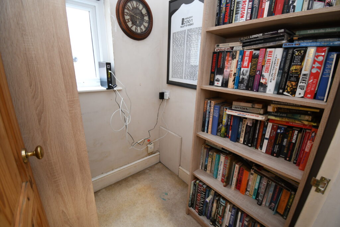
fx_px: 142
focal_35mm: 15
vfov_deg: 77.3
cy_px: 114
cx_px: 170
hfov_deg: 100.4
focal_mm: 10
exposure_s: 1/4
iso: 560
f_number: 4.5
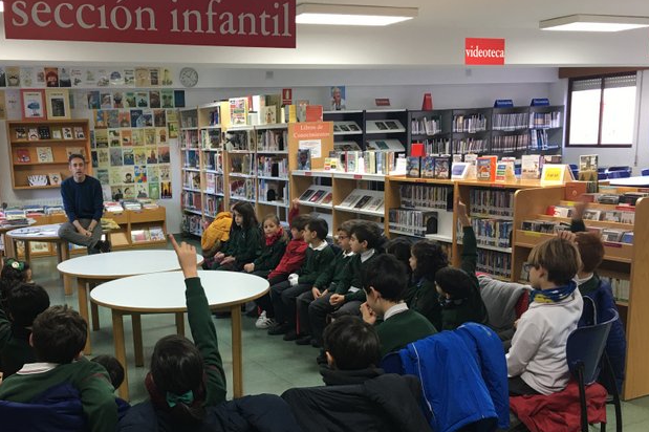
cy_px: 285
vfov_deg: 33.9
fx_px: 703
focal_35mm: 39
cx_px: 233
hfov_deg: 49.0
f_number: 2.2
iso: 40
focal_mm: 4.15
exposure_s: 1/17
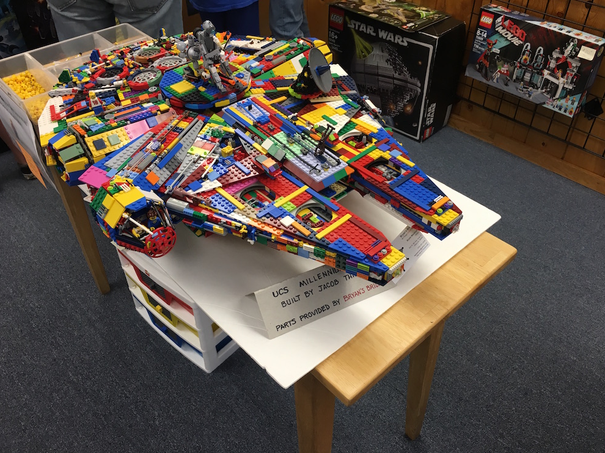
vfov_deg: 46.8
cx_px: 301
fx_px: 524
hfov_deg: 60.0
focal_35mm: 30
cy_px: 220
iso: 25
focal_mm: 4.15
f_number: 2.2
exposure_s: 1/30
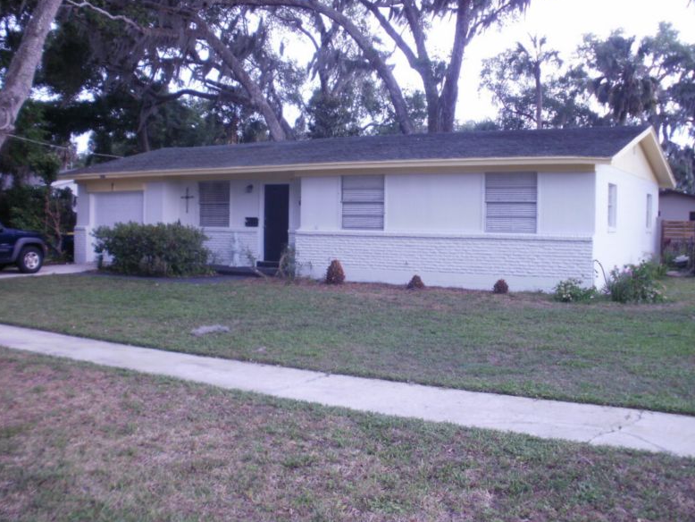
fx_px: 743
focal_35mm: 37
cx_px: 352
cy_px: 262
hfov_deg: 50.1
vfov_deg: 38.7
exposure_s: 1/125
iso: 100
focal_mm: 6.3
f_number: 3.5
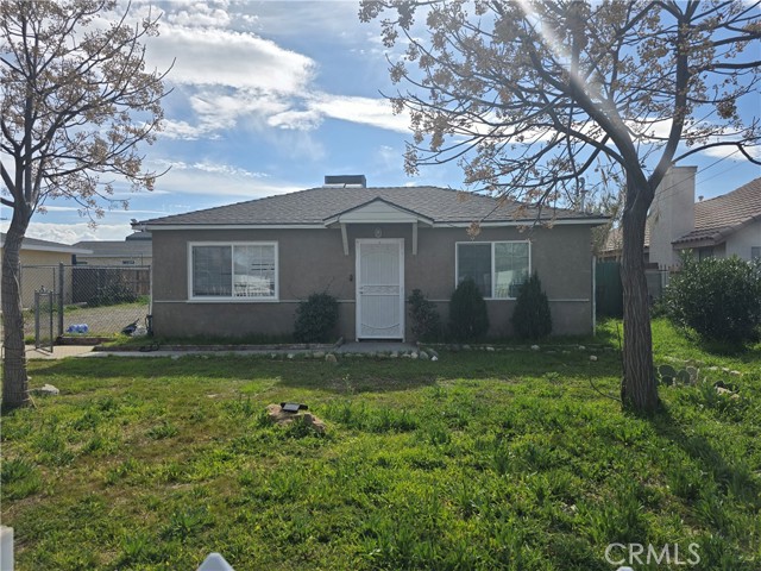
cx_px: 380
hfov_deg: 73.9
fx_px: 506
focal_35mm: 23
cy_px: 286
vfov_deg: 58.9
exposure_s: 1/1395
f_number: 1.7
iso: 12
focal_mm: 6.3
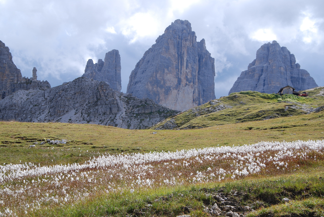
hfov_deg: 28.0
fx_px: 649
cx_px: 162
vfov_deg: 19.0
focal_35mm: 72
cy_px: 108
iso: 200
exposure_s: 1/320
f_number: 9
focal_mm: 48
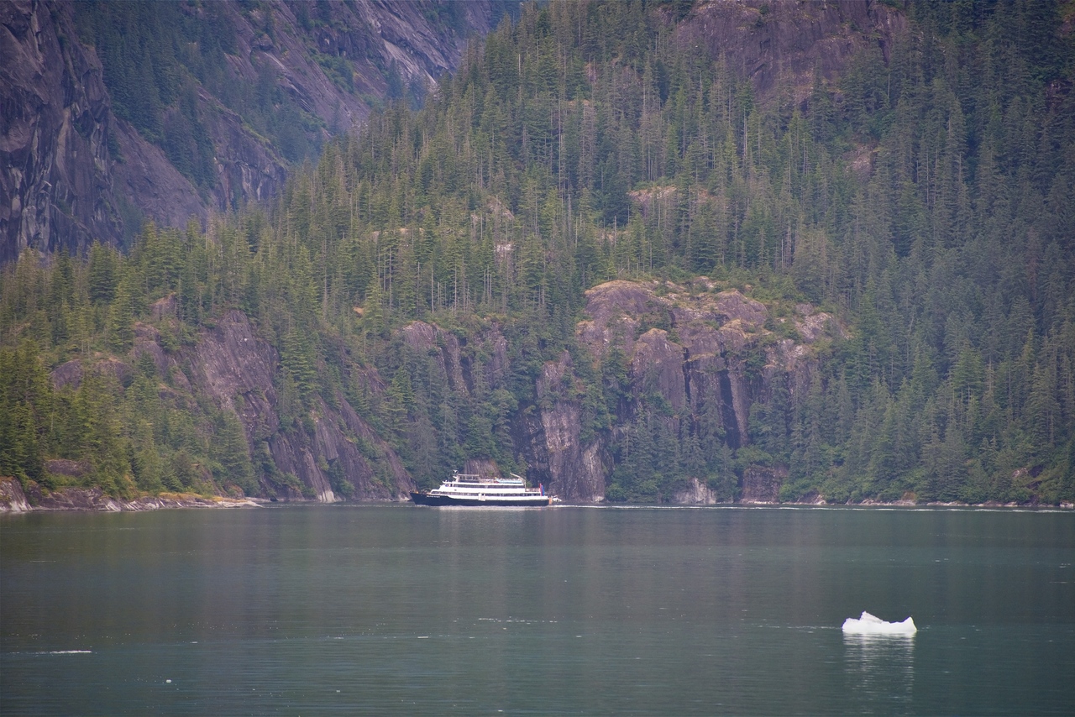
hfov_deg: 6.9
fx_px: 8960
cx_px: 538
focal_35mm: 300
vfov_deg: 4.6
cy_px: 358
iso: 800
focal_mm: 300
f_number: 5.6
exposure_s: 1/640
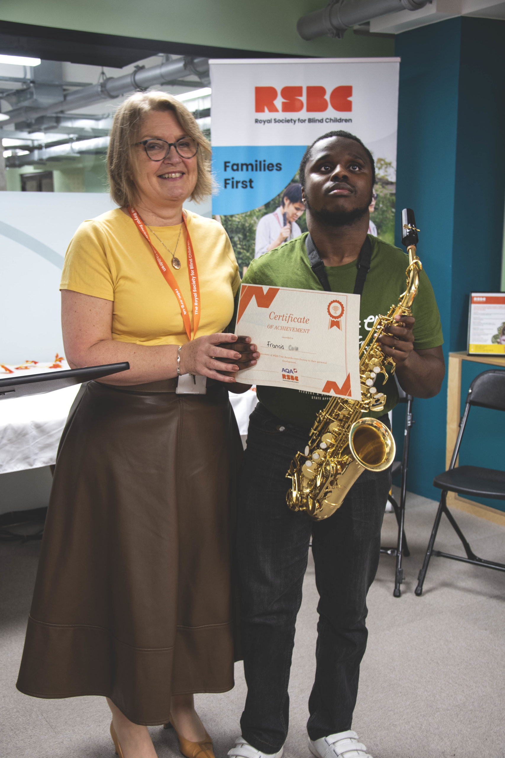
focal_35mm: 45
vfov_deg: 43.6
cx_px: 252
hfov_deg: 29.9
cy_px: 379
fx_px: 947
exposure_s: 1/25
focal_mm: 30
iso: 400
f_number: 4.2
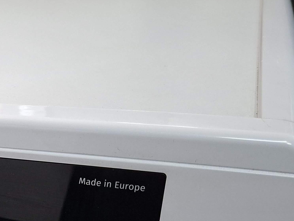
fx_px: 527
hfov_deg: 27.1
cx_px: -70
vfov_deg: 22.4
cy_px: 239
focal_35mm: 62
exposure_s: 1/50
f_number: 1.8
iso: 250
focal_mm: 5.54
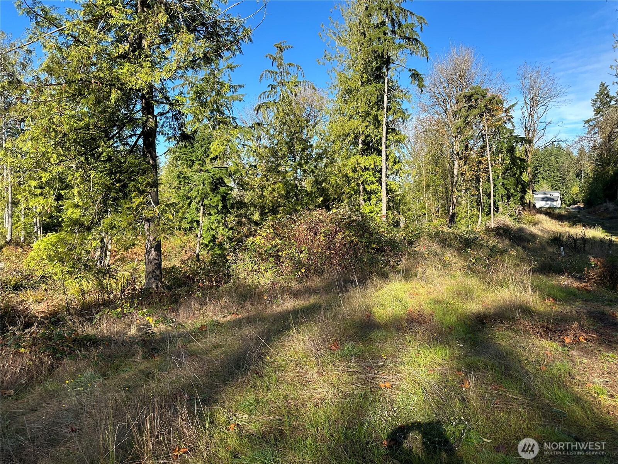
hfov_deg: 71.6
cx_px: 309
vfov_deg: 56.8
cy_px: 232
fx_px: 428
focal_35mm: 24
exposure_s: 1/1541
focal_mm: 6.86
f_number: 1.78
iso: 80
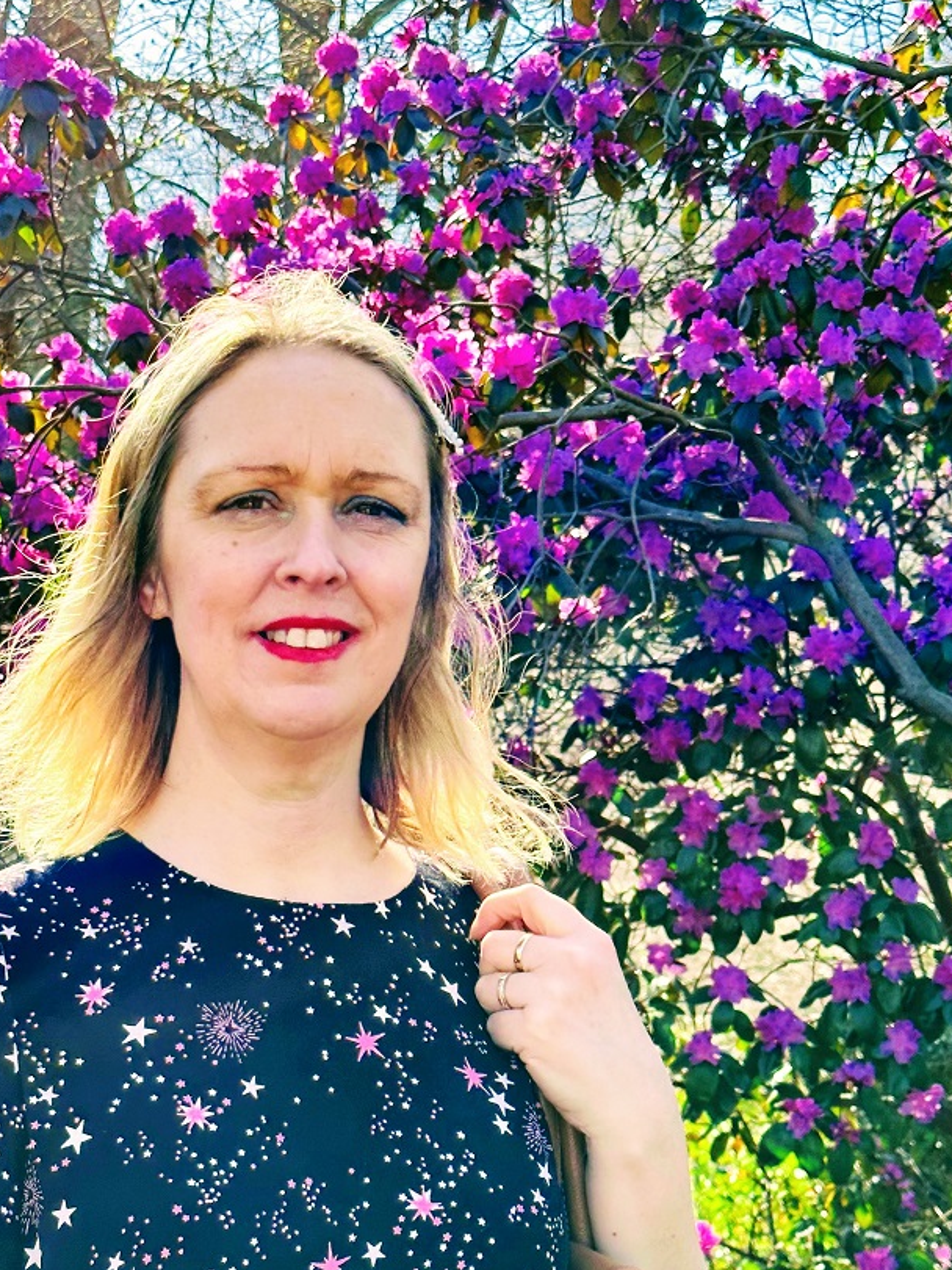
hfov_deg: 20.7
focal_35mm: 71
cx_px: 376
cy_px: 763
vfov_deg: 27.3
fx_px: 2604
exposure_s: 1/555
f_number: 1.78
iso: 64
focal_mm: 6.86
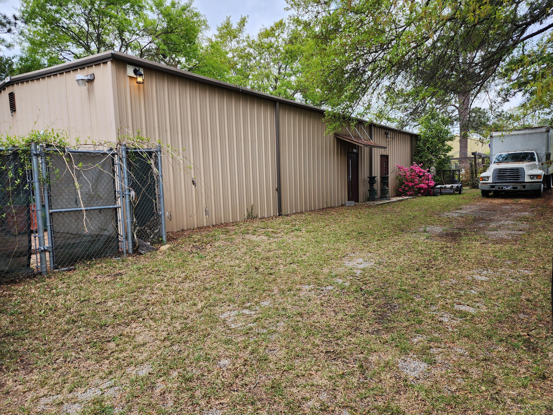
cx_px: 276
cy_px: 208
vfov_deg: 58.9
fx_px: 367
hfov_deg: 73.9
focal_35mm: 23
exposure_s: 1/263
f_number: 1.8
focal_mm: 6.4
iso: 12
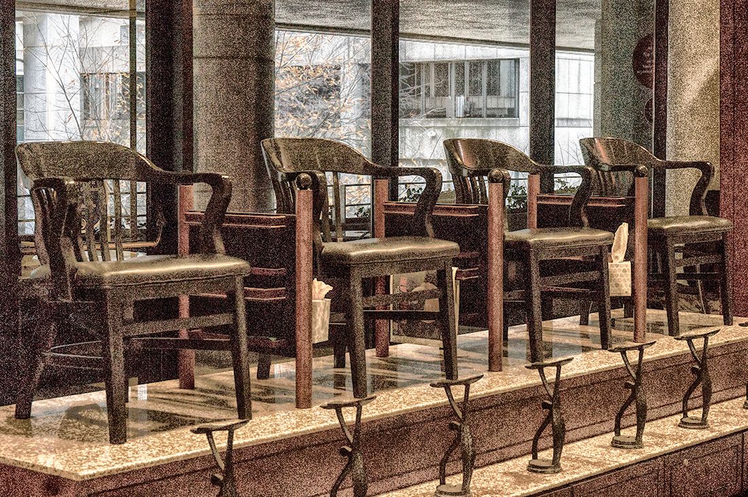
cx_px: 374
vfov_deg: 21.0
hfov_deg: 31.2
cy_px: 248
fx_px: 1339
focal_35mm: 64
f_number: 7.1
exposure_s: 1/60
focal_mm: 43
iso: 800
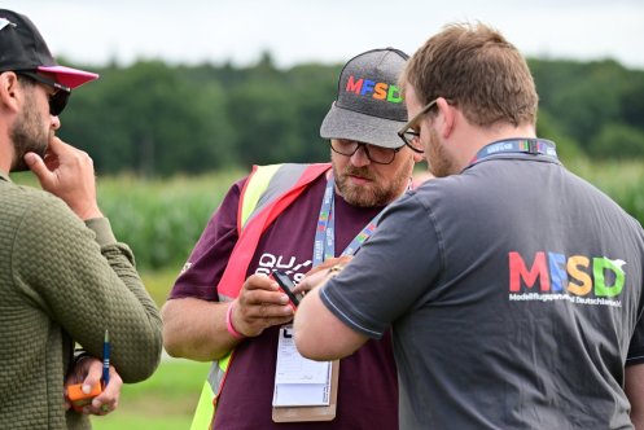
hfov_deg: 11.1
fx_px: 3311
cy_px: 215
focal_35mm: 185
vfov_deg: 7.4
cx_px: 322
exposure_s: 1/1250
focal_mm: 185
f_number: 5.3
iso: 1000
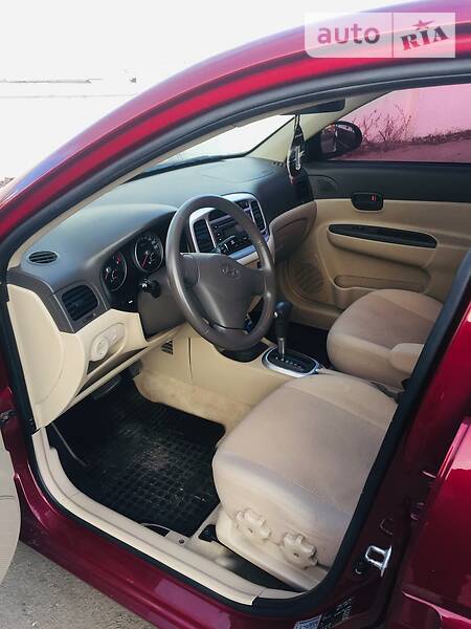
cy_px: 314
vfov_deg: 61.7
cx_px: 236
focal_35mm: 29
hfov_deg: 48.2
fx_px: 526
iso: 50
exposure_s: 1/100
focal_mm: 4.2
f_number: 2.2
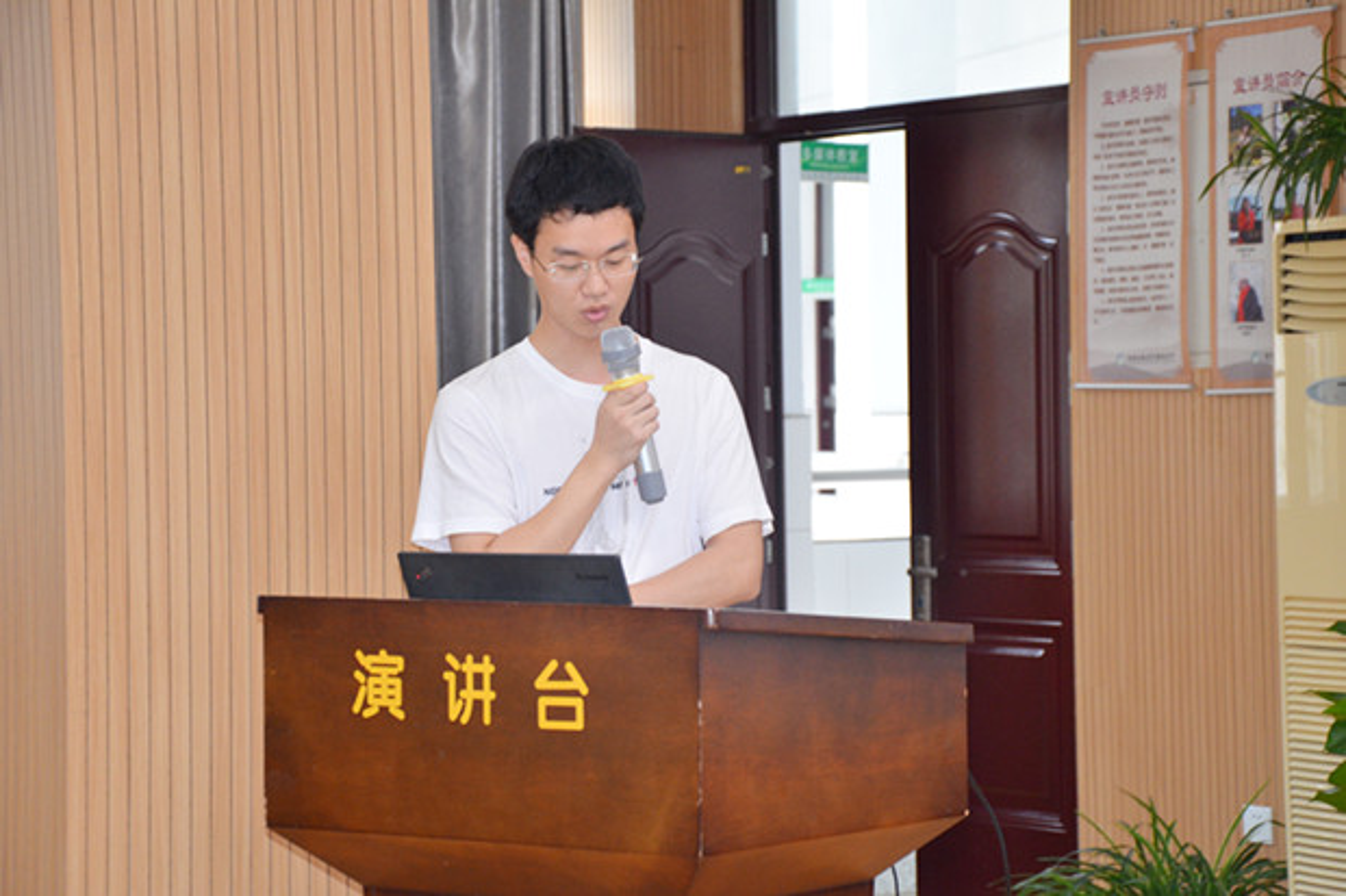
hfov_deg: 19.5
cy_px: 448
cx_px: 673
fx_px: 3925
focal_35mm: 105
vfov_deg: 13.0
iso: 1000
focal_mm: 70
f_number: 5.3
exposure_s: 1/60
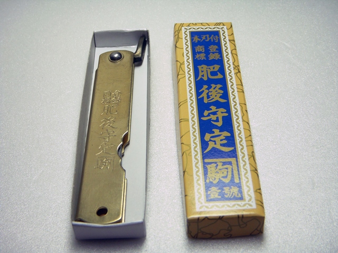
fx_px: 644
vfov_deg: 22.3
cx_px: 169
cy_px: 126
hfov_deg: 29.4
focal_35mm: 66
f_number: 3.7
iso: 200
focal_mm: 11
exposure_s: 1/50
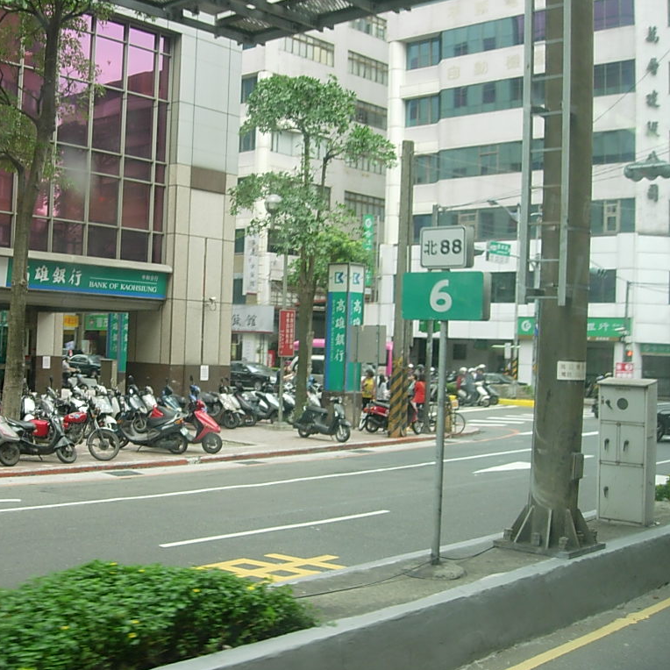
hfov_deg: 37.1
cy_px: 336
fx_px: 985
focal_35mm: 45
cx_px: 222
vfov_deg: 37.6
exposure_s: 1/192
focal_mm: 7.8
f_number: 2.8
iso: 79
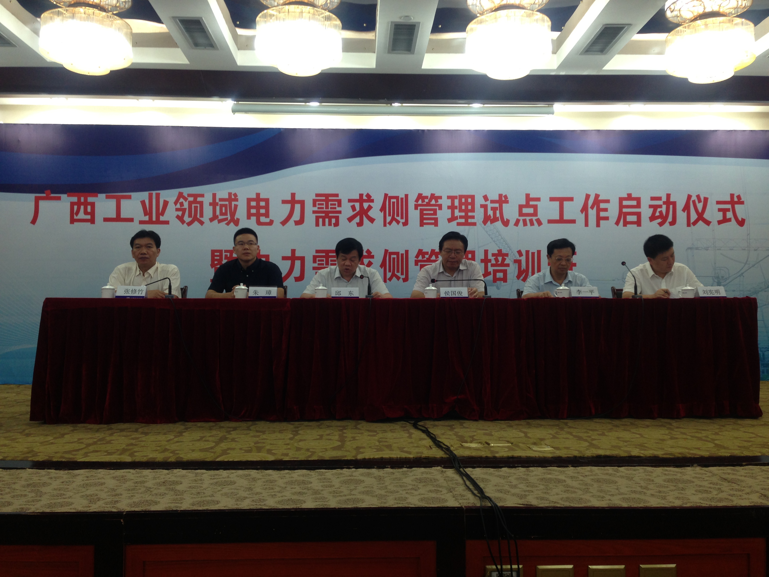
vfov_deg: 42.9
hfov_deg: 55.4
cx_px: 384
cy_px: 288
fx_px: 733
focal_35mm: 33
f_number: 2.4
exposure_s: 1/20
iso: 50
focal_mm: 4.13
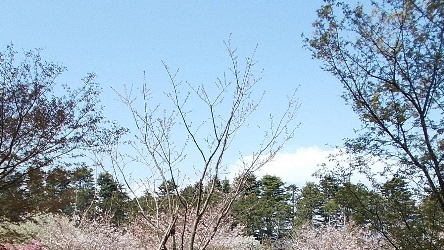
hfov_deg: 42.9
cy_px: 249
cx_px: 213
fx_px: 565
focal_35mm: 48
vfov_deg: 23.9
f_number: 8
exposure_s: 1/125
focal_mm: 4.6
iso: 80
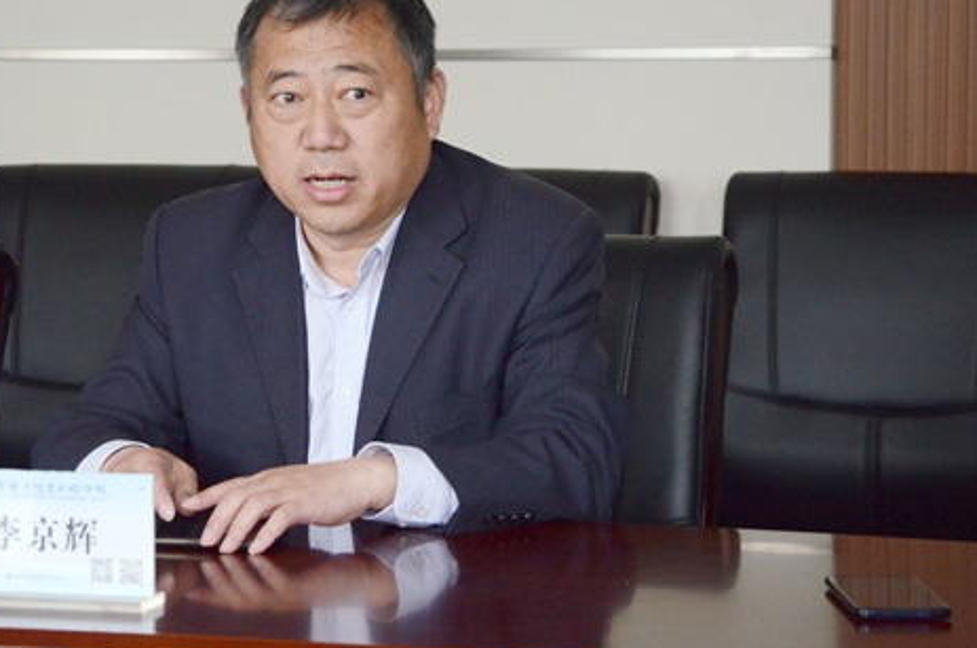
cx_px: 435
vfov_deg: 10.0
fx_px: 3684
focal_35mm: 136
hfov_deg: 15.1
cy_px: 248
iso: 2000
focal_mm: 70
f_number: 5.3
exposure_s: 1/125
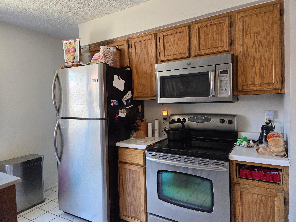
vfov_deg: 58.9
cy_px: 111
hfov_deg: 73.9
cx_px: 148
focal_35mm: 23
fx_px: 197
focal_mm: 5.4
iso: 250
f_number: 1.8
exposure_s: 1/120
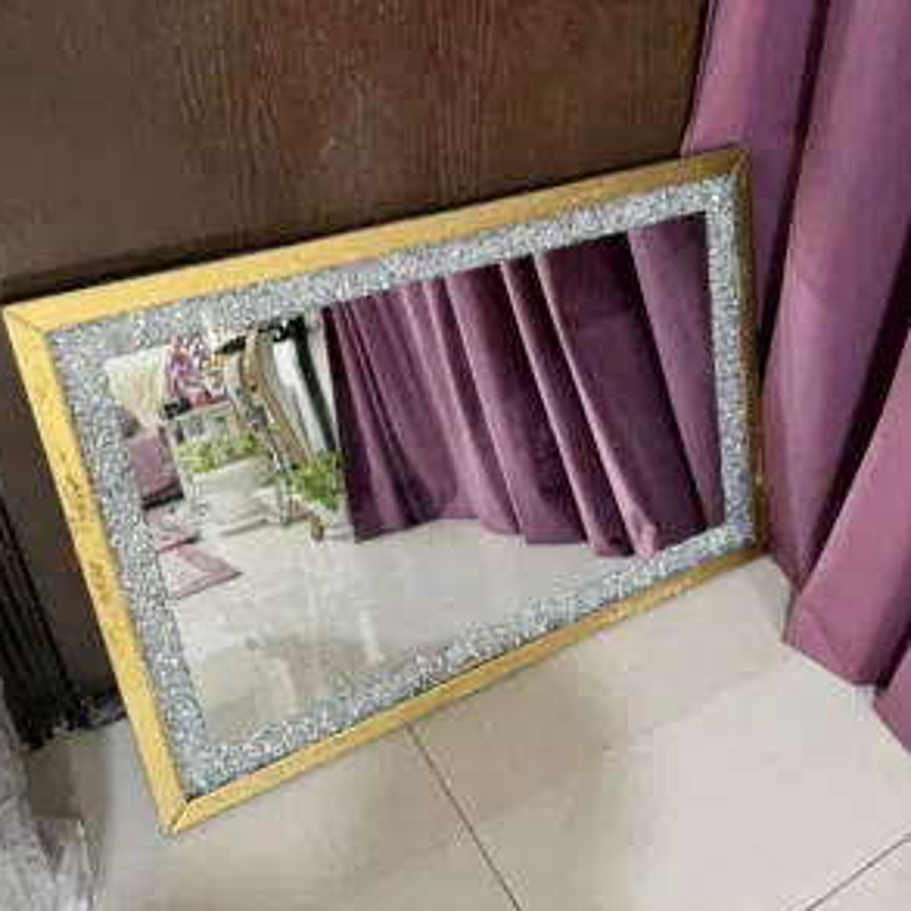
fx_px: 863
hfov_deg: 55.6
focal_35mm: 29
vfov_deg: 55.3
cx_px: 448
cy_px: 373
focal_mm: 6.76
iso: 320
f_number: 1.78
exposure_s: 1/47
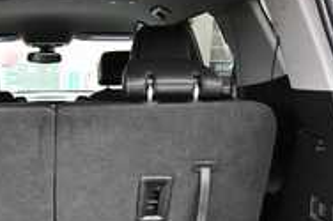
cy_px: 211
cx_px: 30
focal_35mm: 64
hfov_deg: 30.0
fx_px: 591
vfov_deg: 20.6
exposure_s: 1/125
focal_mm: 20
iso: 1800
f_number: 5.6
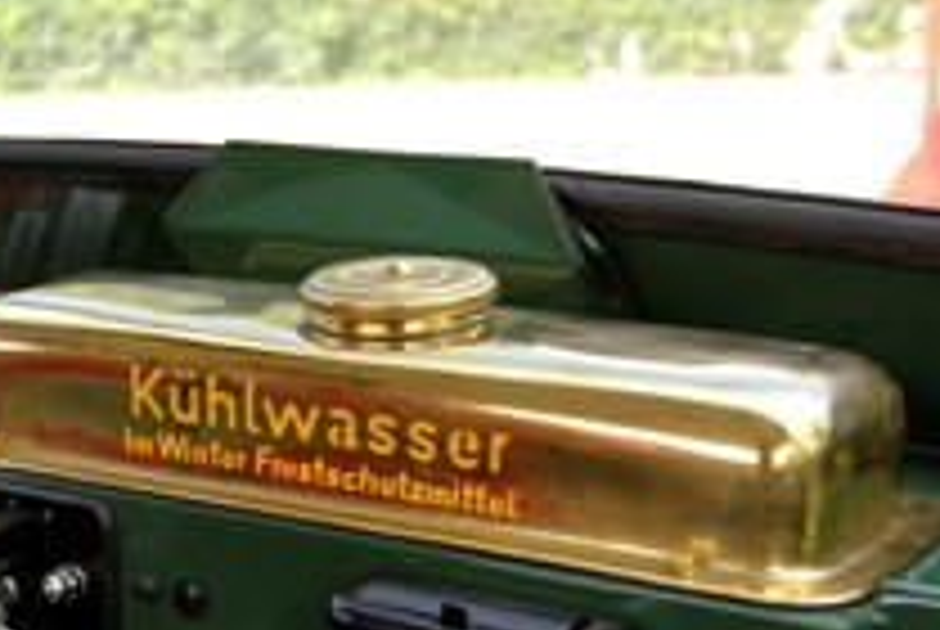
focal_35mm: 77
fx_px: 2013
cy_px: 526
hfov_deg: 25.7
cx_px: 153
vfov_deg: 17.6
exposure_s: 1/80
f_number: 4.5
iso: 100
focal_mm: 24
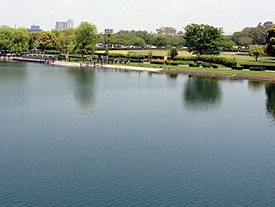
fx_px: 533
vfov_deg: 21.8
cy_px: 52
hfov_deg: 28.9
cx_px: 117
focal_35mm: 67
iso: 64
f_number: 2.4
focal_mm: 4.28
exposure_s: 1/1534
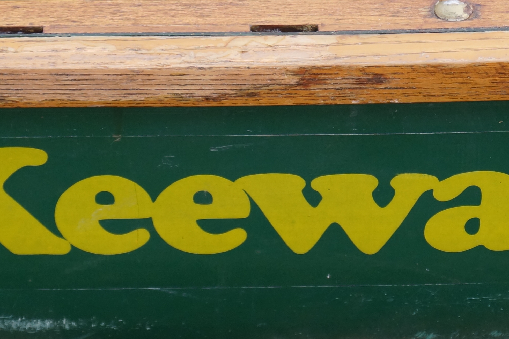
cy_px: 173
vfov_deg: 6.6
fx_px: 2940
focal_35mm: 208
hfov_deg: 9.9
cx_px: 331
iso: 500
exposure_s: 1/160
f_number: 5.6
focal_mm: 50
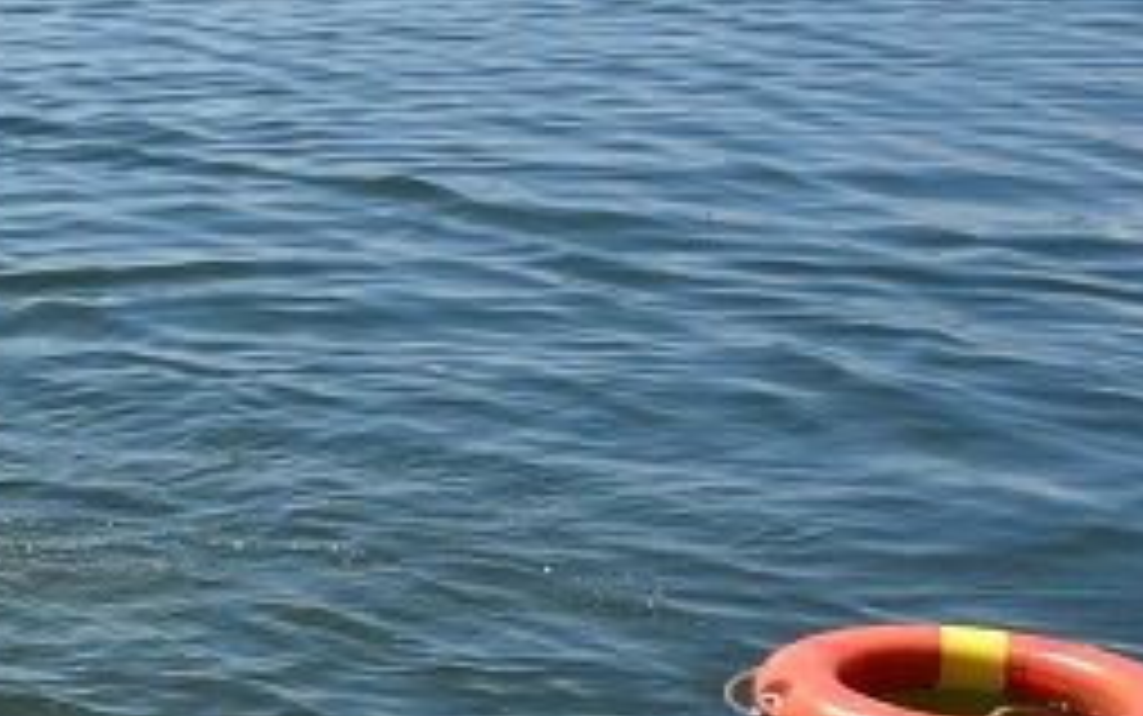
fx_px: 3366
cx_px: -1060
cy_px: 259
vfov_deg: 12.1
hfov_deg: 15.7
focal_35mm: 108
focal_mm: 18
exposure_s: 1/8000
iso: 1100
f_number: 5
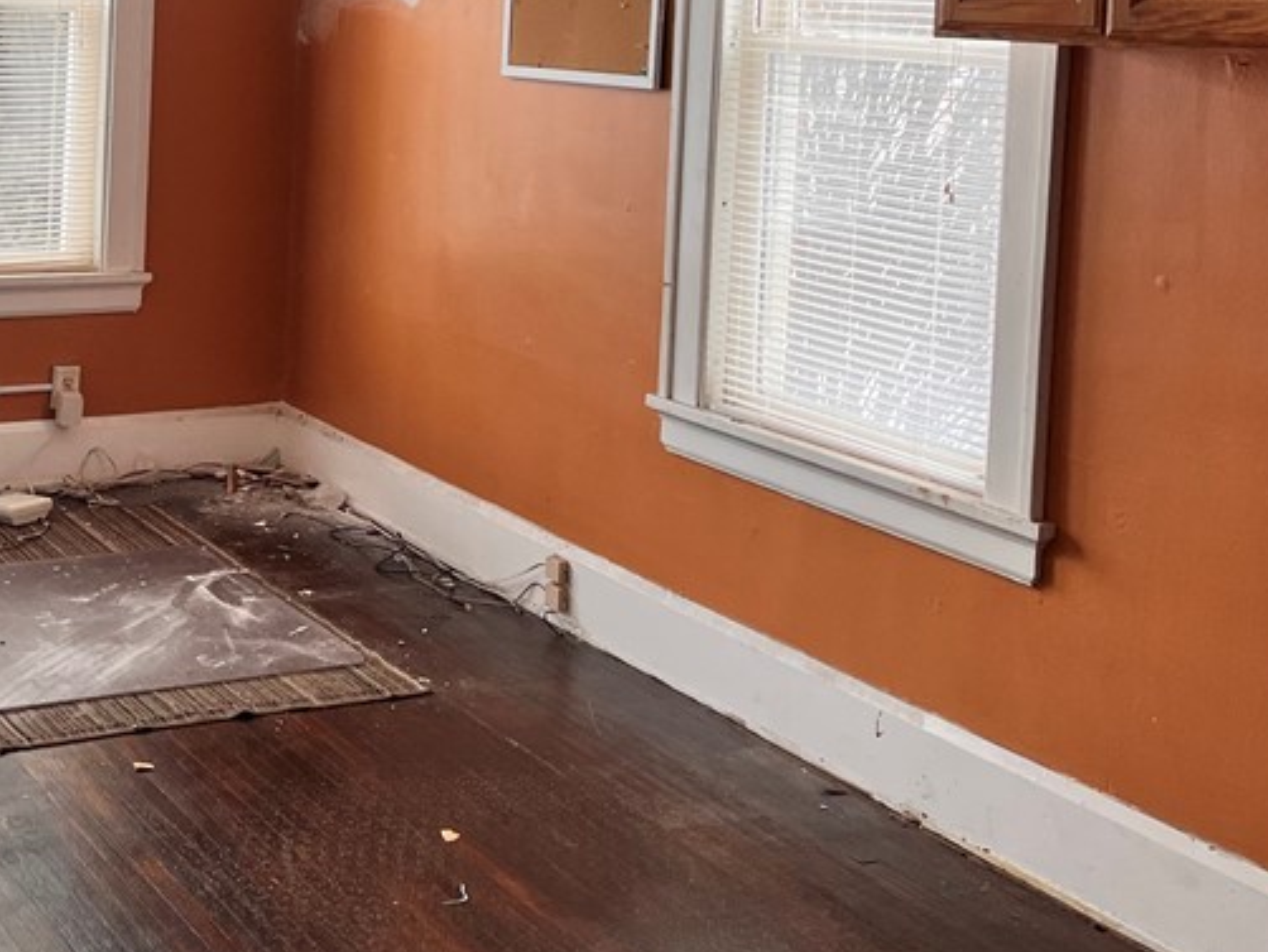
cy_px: 51
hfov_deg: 35.0
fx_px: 1942
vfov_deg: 26.4
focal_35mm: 53
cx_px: 255
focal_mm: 5.1
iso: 64
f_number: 1.6
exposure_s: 1/121
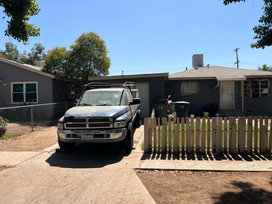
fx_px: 204
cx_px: 136
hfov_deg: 67.3
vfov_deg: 53.1
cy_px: 102
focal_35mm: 26
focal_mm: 5.7
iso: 50
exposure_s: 1/4444
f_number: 1.5
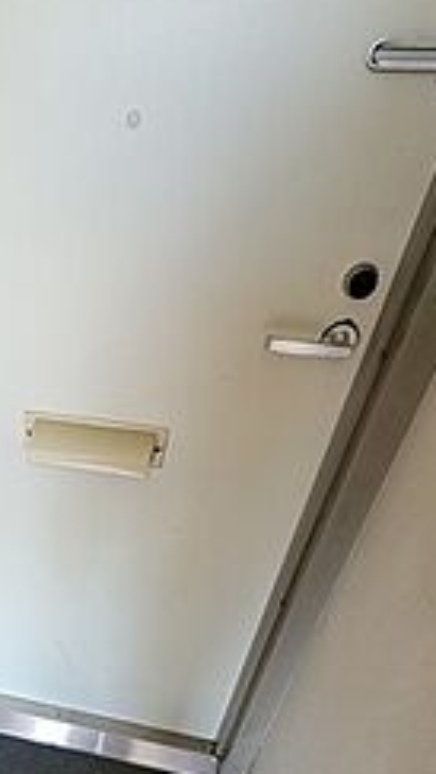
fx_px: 574
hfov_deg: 37.1
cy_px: 640
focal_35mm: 28
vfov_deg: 61.2
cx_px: -3
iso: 160
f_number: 2.2
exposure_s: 1/50
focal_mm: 2.2
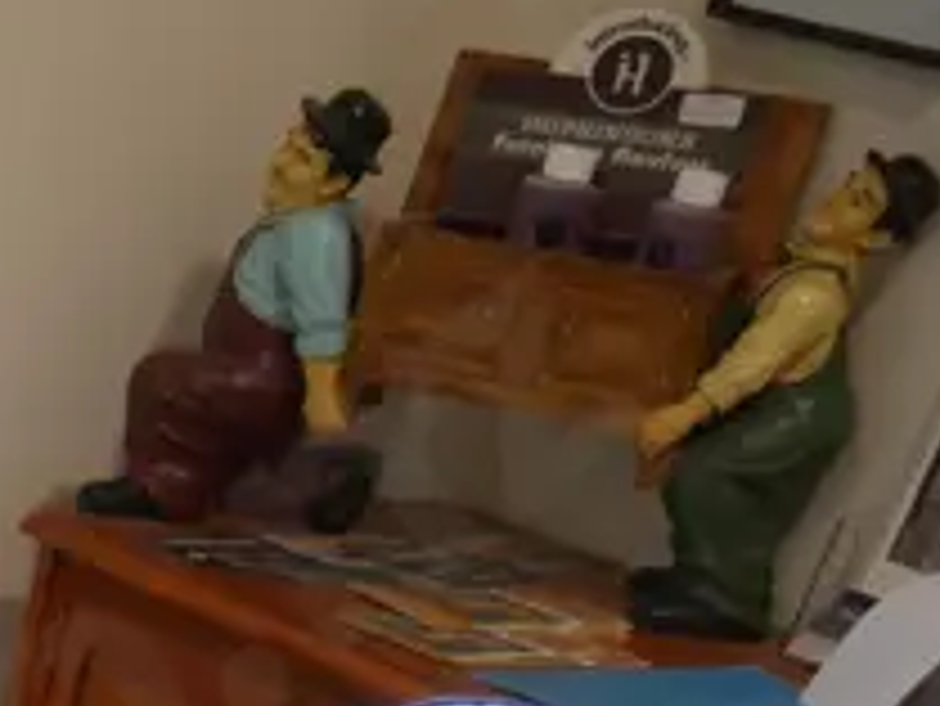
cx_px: -1255
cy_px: 1720
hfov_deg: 11.9
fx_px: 3722
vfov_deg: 9.6
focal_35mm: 137
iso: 500
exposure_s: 1/60
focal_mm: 14
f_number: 3.5
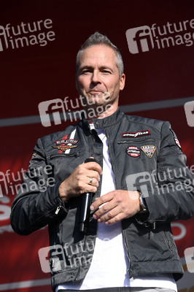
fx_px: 907
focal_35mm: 112
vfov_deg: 18.3
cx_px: 97
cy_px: 146
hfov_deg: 12.2
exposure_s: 1/200
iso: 400
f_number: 6.3
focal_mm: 112
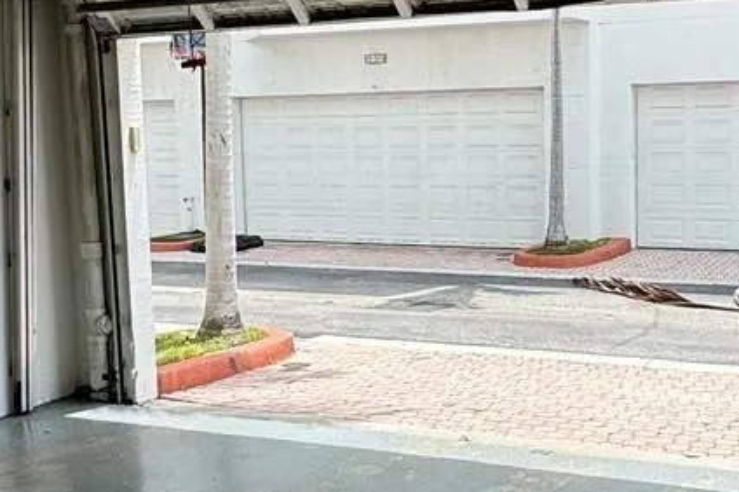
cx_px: 444
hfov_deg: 36.1
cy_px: 267
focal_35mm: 55
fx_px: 1128
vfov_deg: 24.6
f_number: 2.2
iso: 50
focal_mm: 2.22
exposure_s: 1/1323
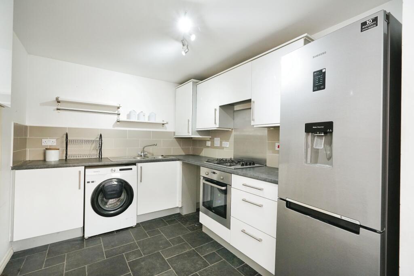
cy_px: 138
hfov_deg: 96.7
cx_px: 207
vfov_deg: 73.8
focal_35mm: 16
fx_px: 184
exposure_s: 1/60
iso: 2000
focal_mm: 16
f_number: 7.1
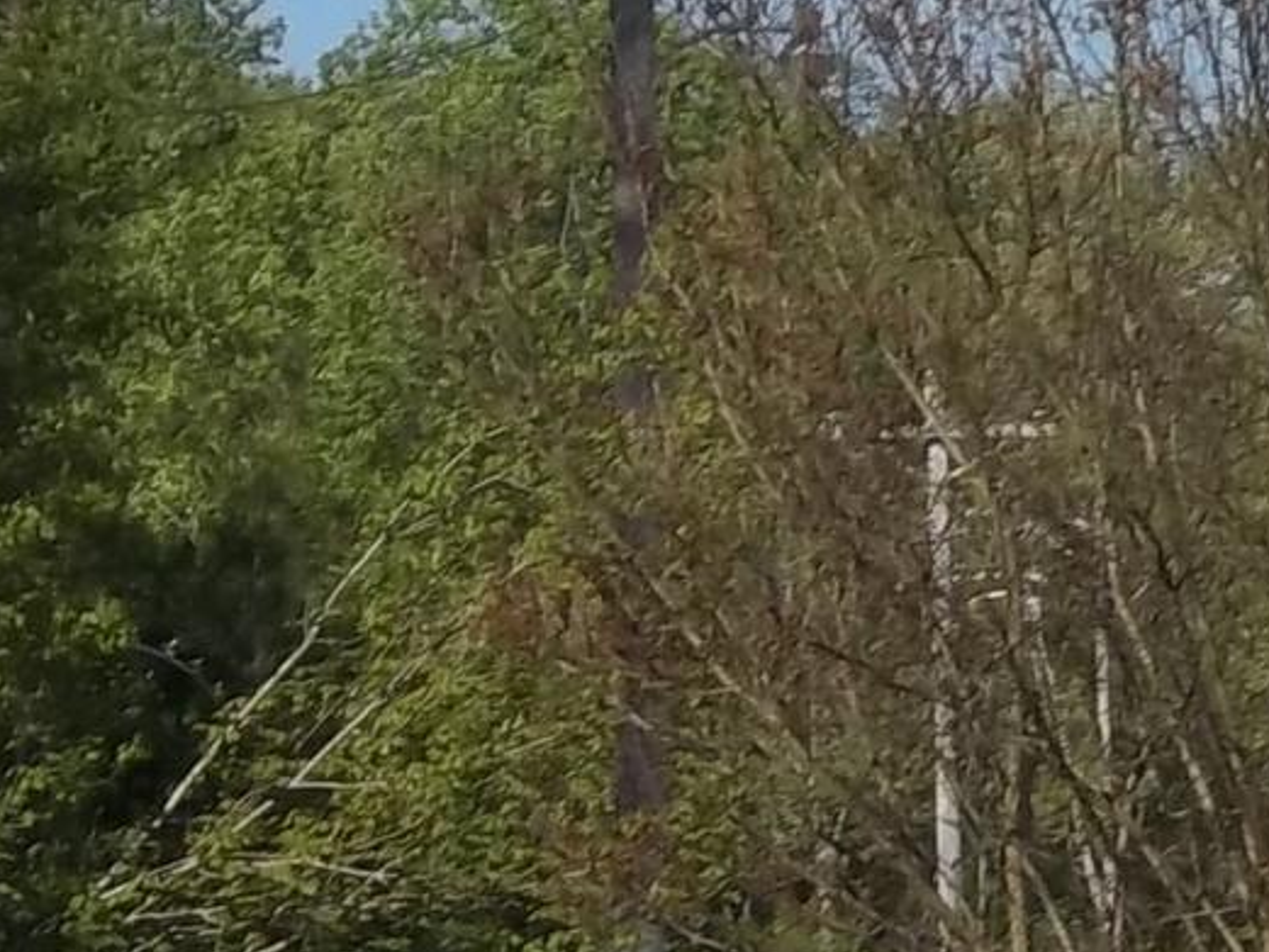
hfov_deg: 6.7
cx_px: 2238
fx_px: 10670
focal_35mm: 291
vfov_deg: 5.1
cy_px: 582
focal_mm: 13.2
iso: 80
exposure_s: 1/200
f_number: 9.8
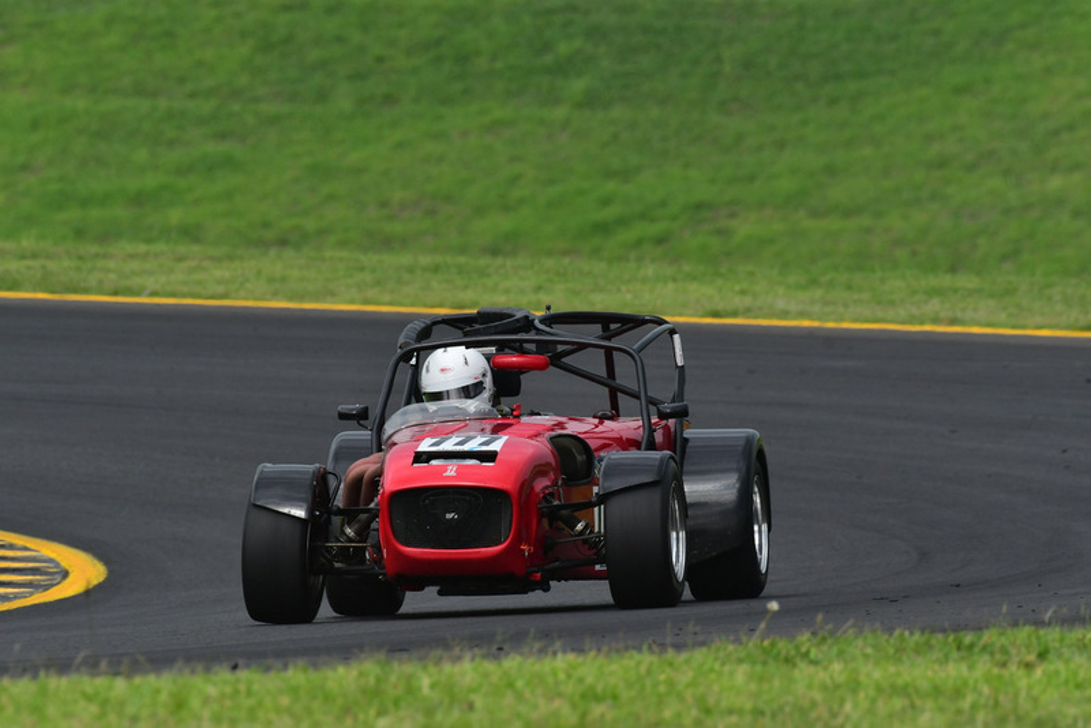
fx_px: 20917
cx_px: 546
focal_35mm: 690
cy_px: 364
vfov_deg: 2.0
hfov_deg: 3.0
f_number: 10
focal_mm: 460
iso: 500
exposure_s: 1/640
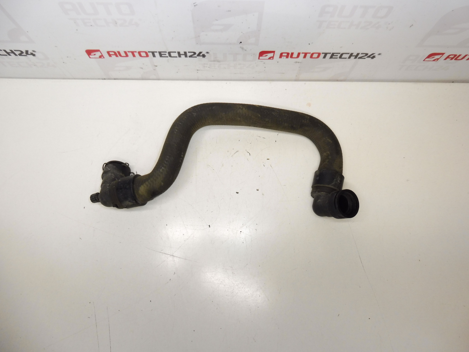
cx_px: 234
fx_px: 339
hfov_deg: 69.4
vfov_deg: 54.9
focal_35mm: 25
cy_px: 176
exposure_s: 1/125
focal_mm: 4.4
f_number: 3.5
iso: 200
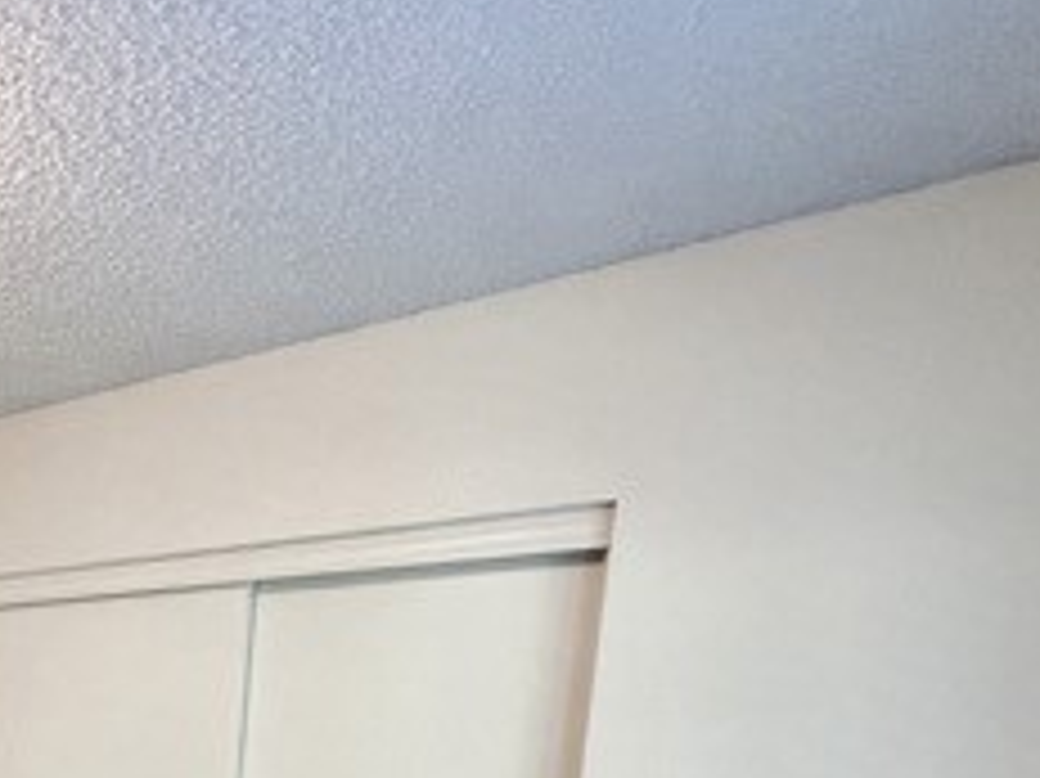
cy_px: 935
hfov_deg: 38.9
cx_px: -185
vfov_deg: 32.6
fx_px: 1081
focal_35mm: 36
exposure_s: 1/60
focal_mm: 1.57
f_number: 1.8
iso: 160
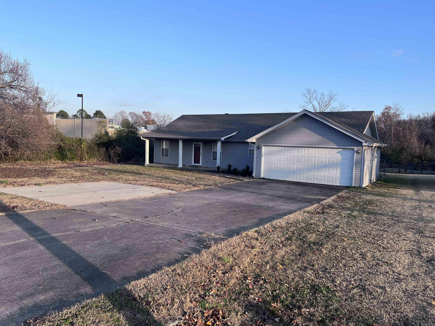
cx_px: 218
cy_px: 163
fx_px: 327
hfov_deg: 67.3
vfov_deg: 53.1
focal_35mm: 26
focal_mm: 5.1
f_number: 1.6
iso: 50
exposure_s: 1/1266
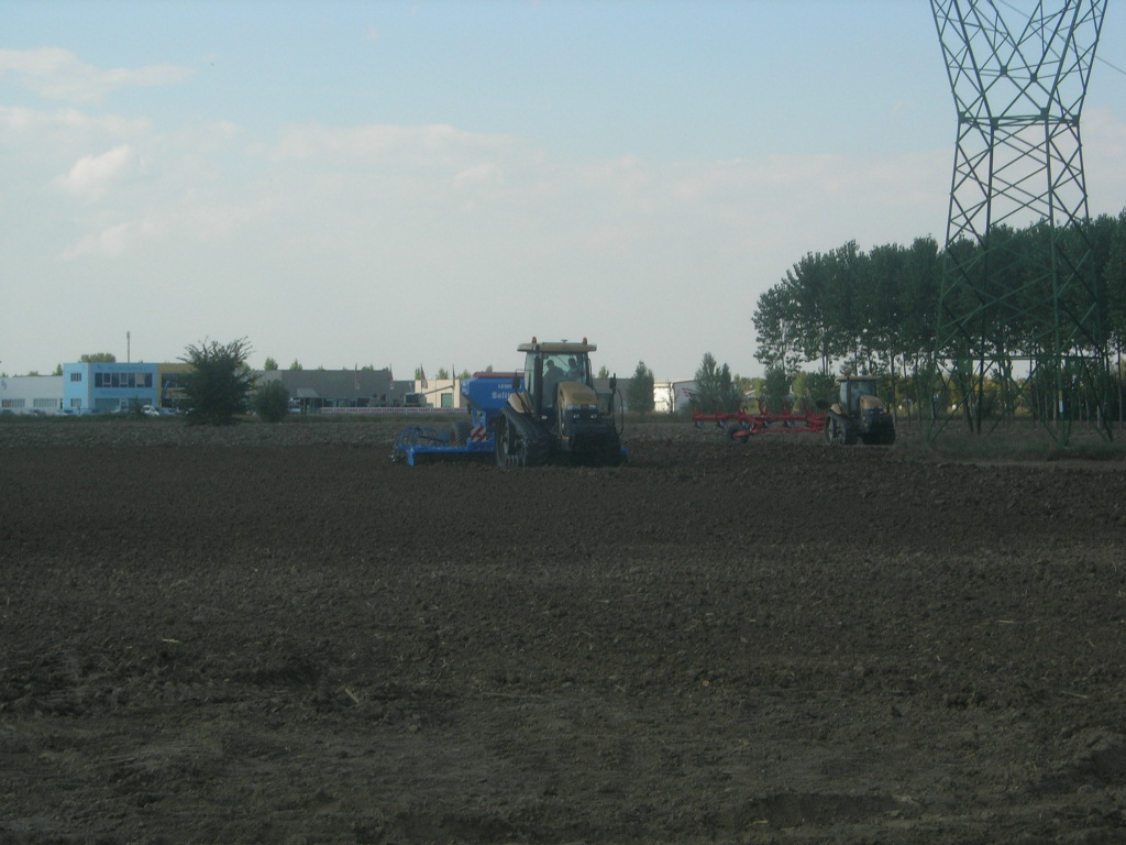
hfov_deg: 17.4
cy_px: 422
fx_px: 3676
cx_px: 563
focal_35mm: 113
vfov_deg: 13.1
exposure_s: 1/197
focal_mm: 23.4
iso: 64
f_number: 8.2
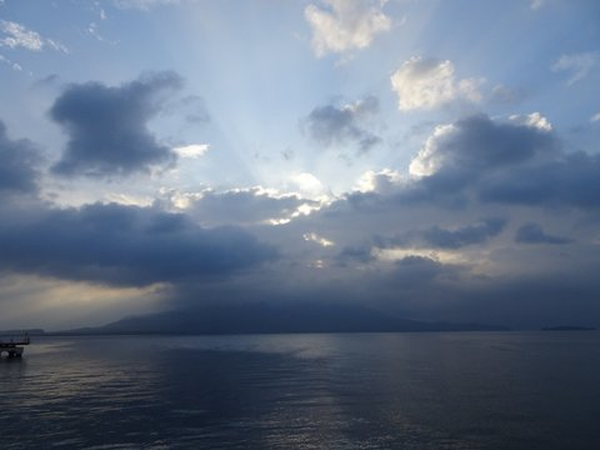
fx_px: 416
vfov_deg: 56.8
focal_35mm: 24
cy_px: 225
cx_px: 300
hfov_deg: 71.6
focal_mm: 4.1
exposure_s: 1/800
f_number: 3.5
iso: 80
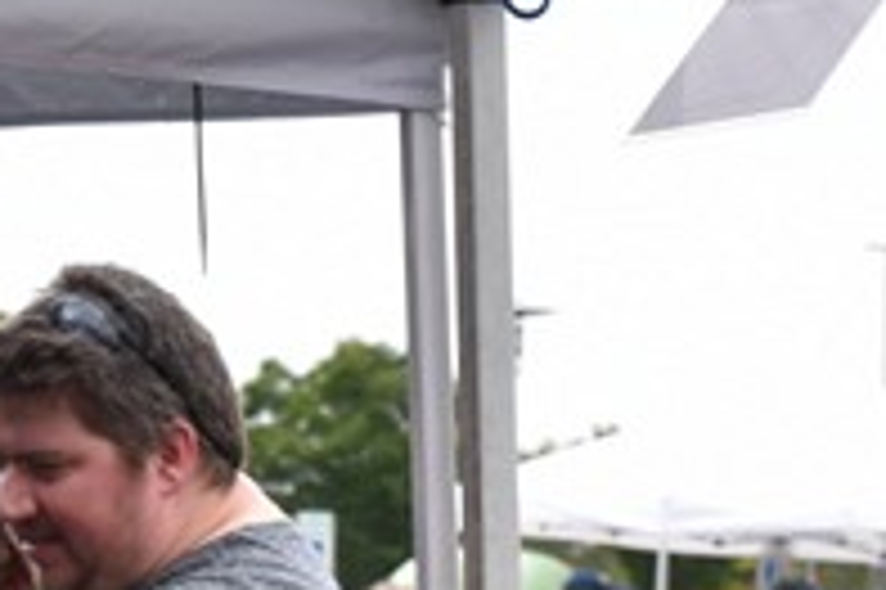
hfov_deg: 5.9
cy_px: 1340
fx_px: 8631
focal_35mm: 351
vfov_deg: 3.9
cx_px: 270
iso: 400
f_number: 8
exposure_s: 1/250
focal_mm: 46
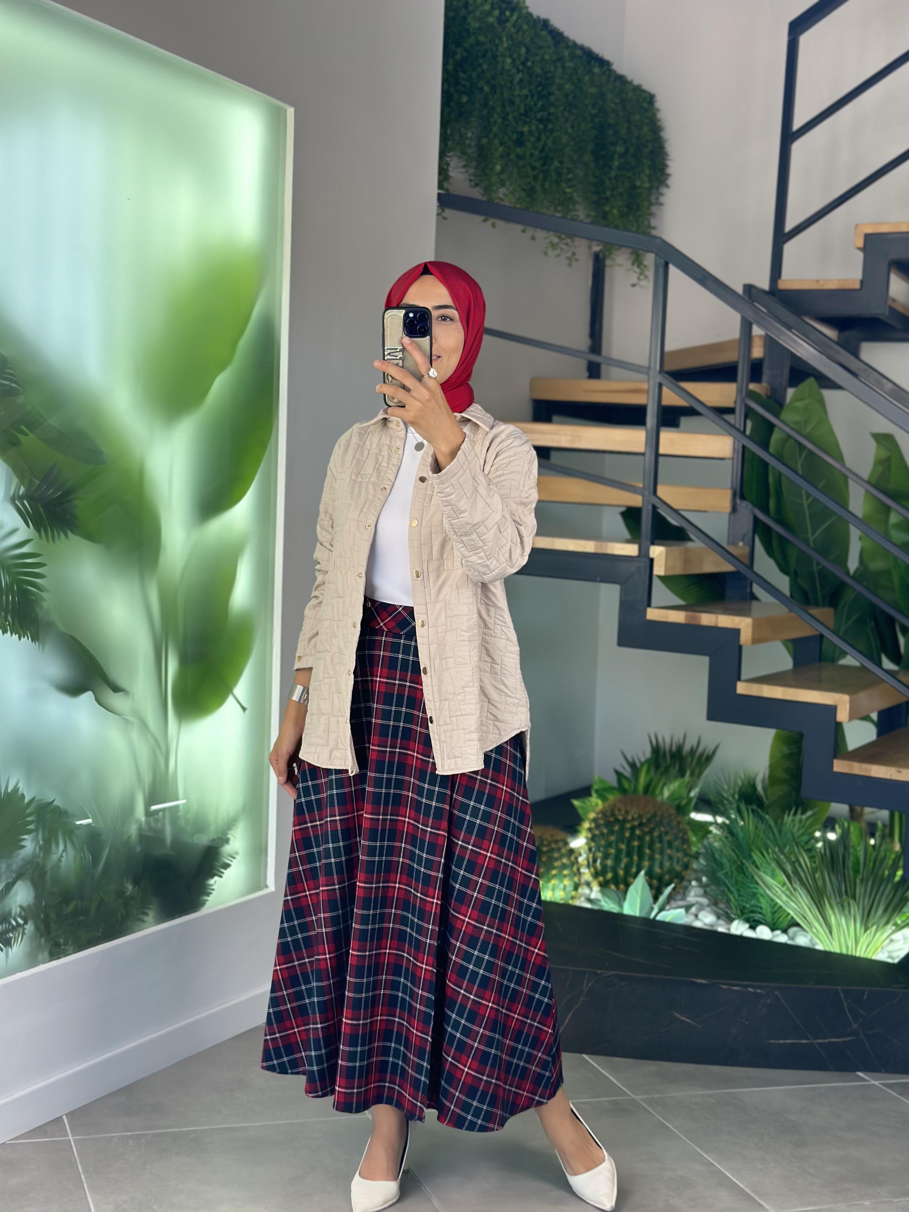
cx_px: 454
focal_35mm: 48
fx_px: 1681
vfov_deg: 39.7
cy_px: 606
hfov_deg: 30.3
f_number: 1.78
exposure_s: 1/256
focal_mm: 6.86
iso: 80
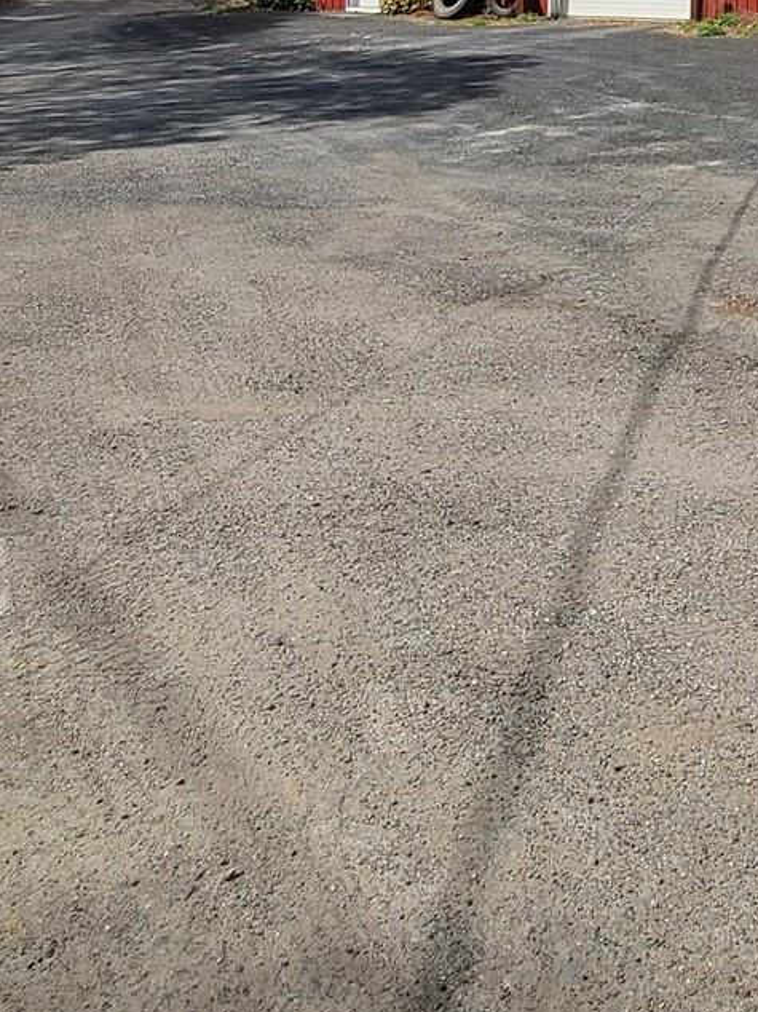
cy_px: -115
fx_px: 1227
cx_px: 843
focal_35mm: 42
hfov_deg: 30.5
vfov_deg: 37.2
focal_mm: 2.2
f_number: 2.2
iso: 50
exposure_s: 1/2032
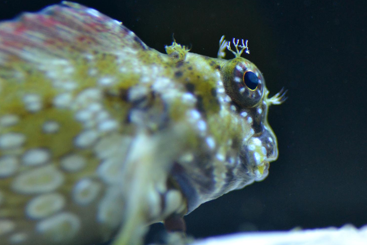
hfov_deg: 11.9
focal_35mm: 173
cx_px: 180
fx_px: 1759
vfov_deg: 8.0
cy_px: 127
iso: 1600
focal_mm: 105
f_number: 4
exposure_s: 1/400
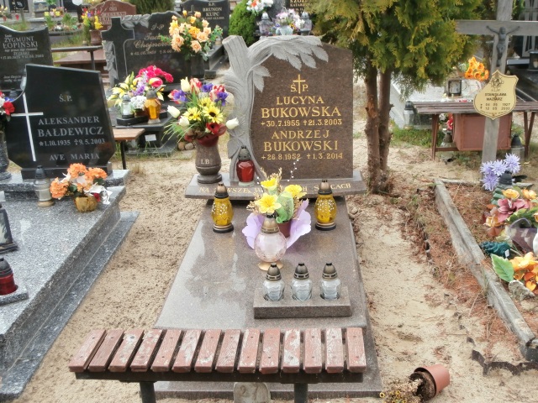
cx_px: 269
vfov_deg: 37.7
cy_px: 202
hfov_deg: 49.0
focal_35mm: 38
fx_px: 591
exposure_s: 1/250
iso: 100
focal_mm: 6.67
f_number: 3.9
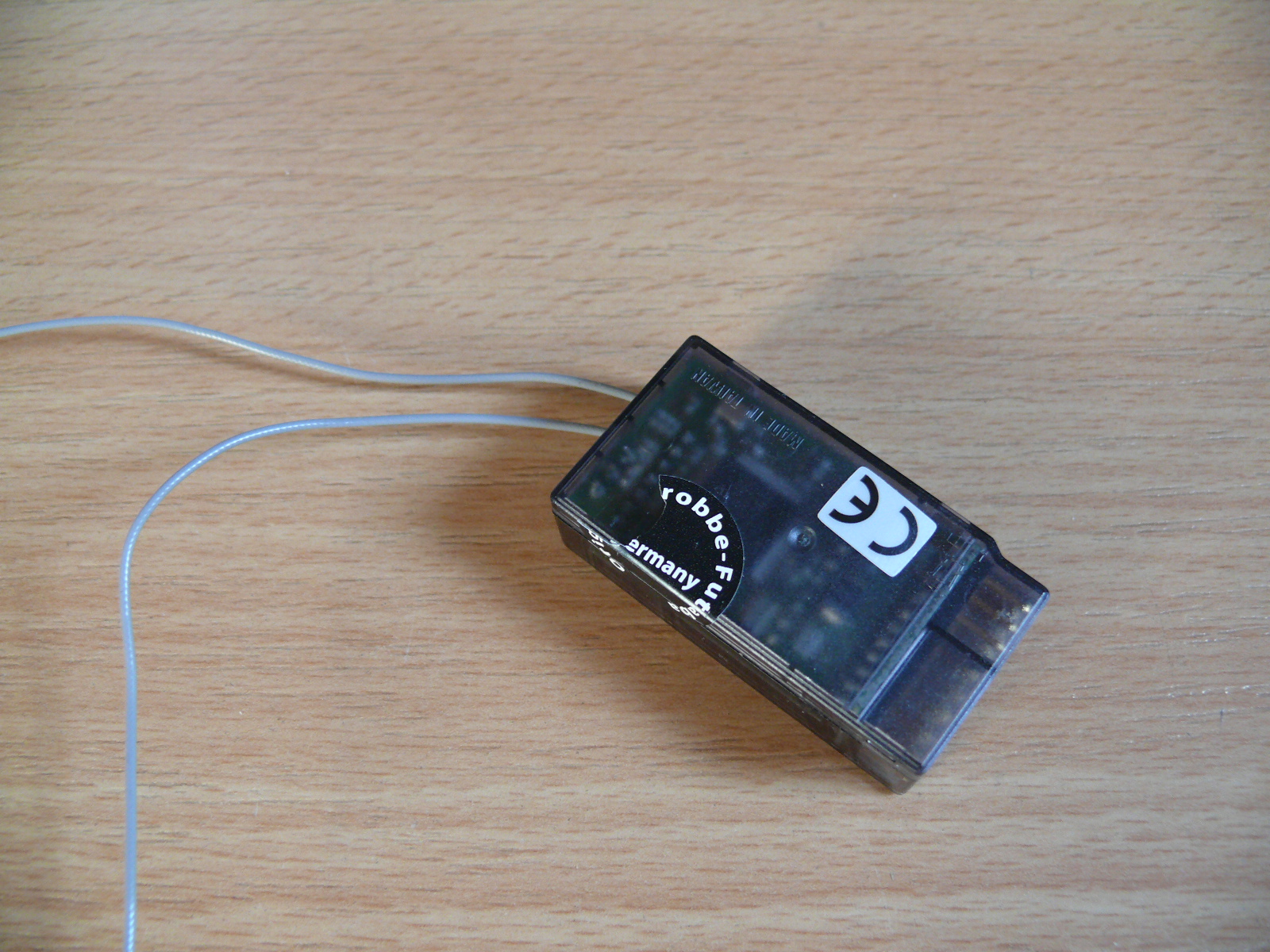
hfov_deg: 52.6
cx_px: 635
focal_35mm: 35
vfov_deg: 40.7
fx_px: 1284
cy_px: 476
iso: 200
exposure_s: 1/30
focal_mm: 7.4
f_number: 2.8
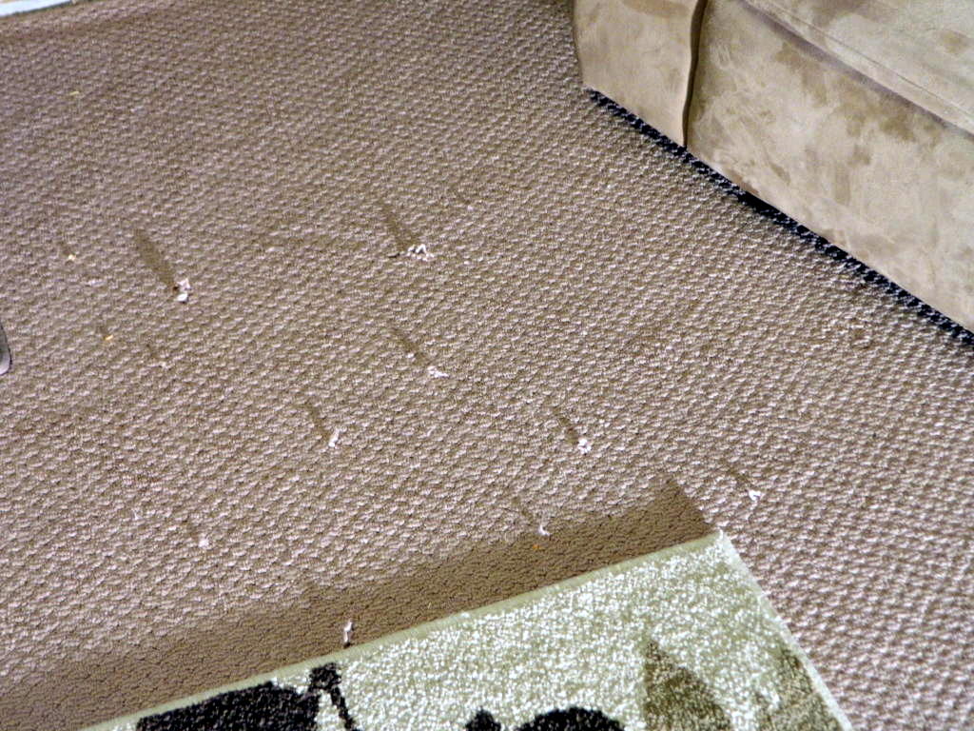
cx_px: 487
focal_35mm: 57
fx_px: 1604
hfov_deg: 33.8
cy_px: 366
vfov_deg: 25.7
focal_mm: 10.2
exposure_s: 1/10
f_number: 3.8
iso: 400
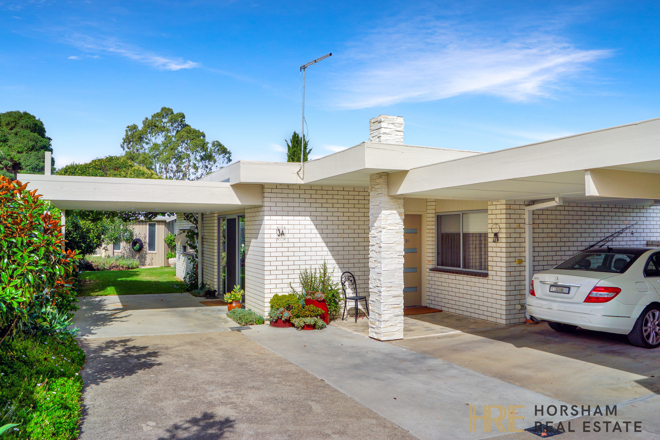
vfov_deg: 47.9
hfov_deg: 67.4
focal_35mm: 27
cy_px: 220
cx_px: 330
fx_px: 495
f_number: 8
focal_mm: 18
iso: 100
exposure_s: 1/400
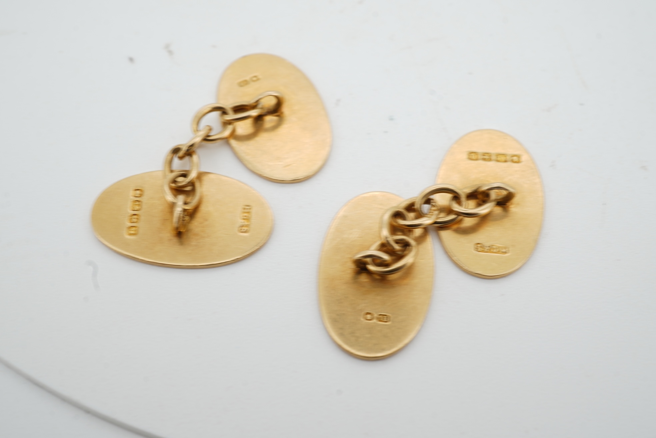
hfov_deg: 43.6
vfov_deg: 29.9
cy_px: 219
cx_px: 328
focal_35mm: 45
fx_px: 820
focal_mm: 30
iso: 80
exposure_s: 1/60
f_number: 22
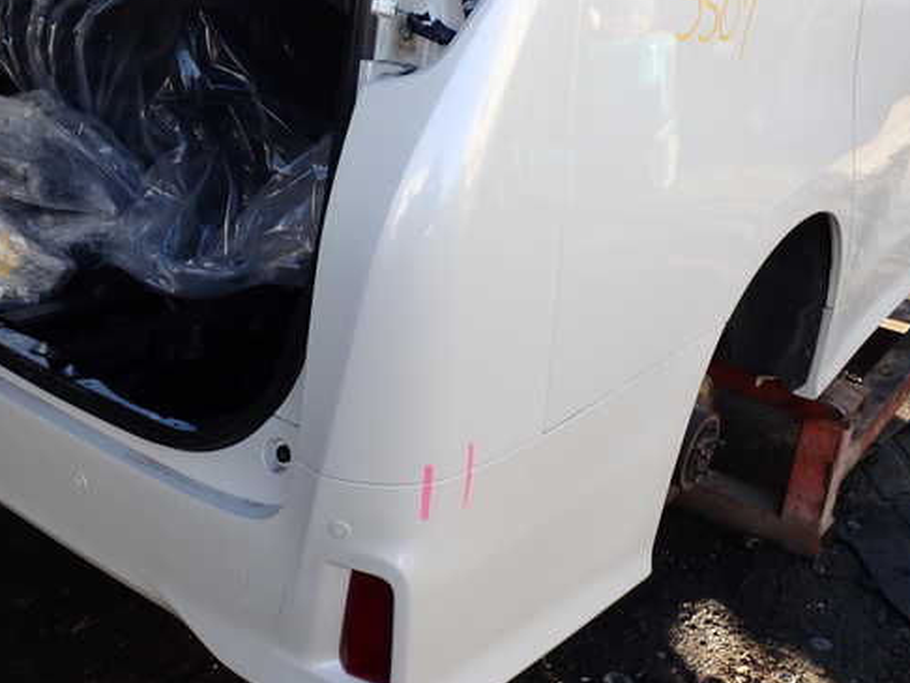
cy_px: 346
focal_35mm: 37
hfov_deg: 50.1
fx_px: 973
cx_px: 451
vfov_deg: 38.7
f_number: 3.2
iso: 100
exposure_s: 1/160
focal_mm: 5.4
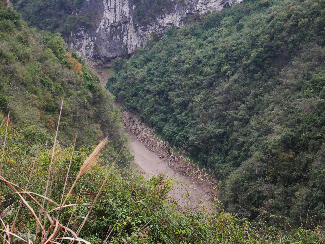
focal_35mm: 84
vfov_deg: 17.6
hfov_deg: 23.3
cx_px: 162
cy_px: 122
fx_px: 789
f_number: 5.6
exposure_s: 1/100
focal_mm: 42
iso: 1000
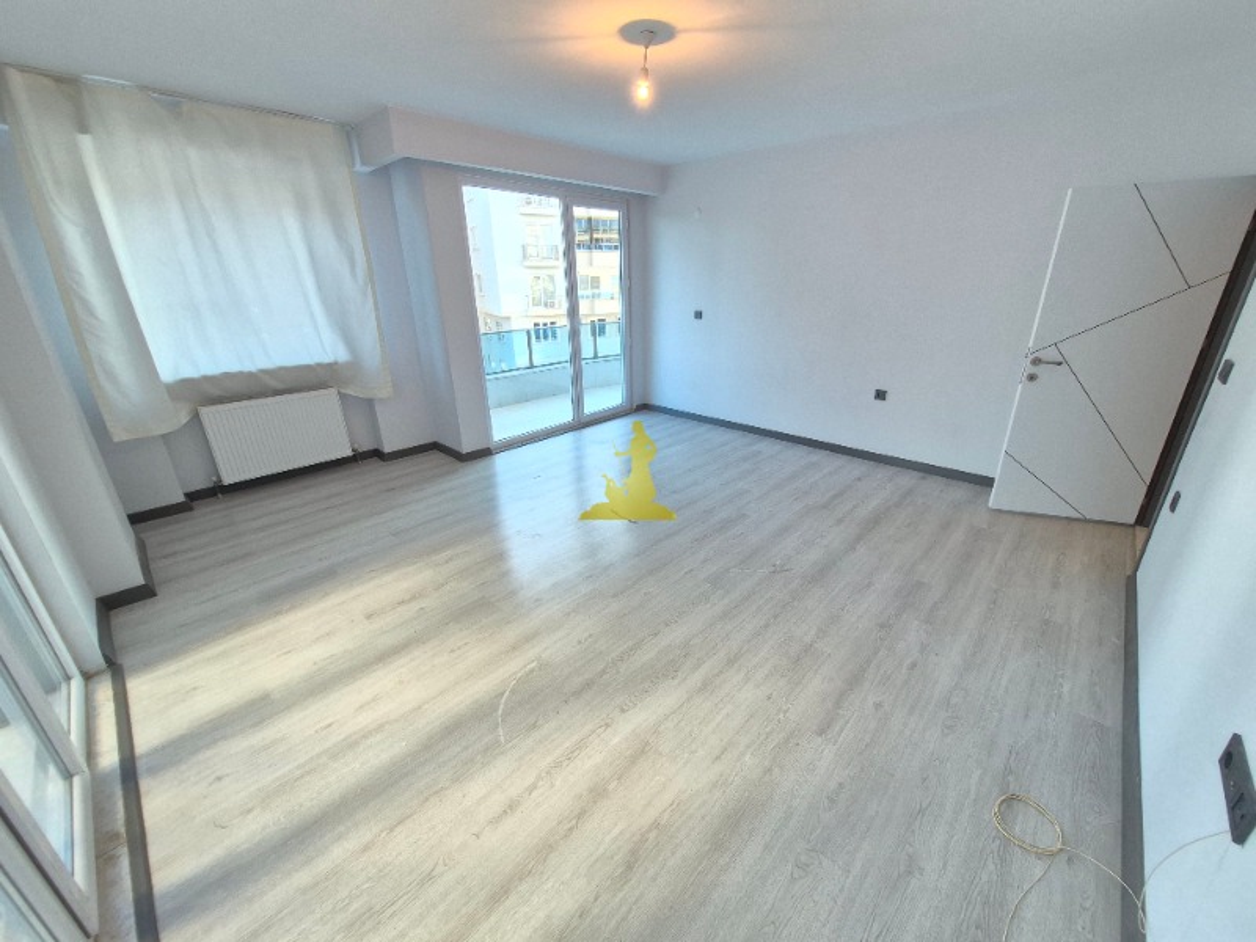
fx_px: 472
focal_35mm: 13
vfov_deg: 89.9
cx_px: 628
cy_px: 471
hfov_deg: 106.2
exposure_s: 1/50
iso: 125
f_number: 2.2
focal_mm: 1.74
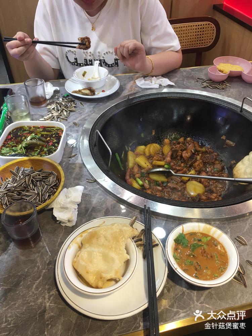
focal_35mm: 29
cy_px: 168
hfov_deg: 48.2
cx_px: 126
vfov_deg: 61.7
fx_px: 281
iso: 40
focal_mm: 4.15
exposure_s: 1/33
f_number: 2.2
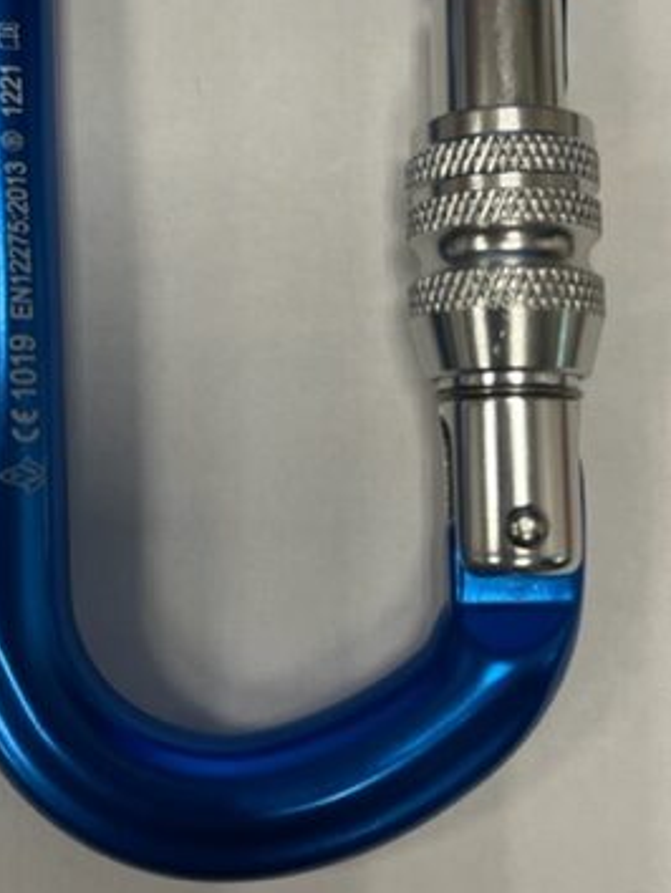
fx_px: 1213
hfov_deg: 30.8
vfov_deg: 40.1
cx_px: 275
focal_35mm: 47
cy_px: 338
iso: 80
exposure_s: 1/100
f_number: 1.6
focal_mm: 5.1
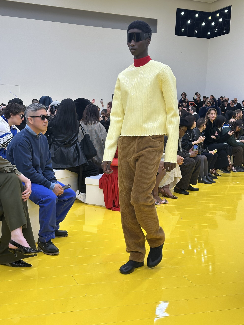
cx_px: 122
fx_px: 451
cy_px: 162
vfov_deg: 39.7
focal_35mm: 48
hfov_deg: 30.3
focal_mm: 6.86
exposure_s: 1/564
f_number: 1.78
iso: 64
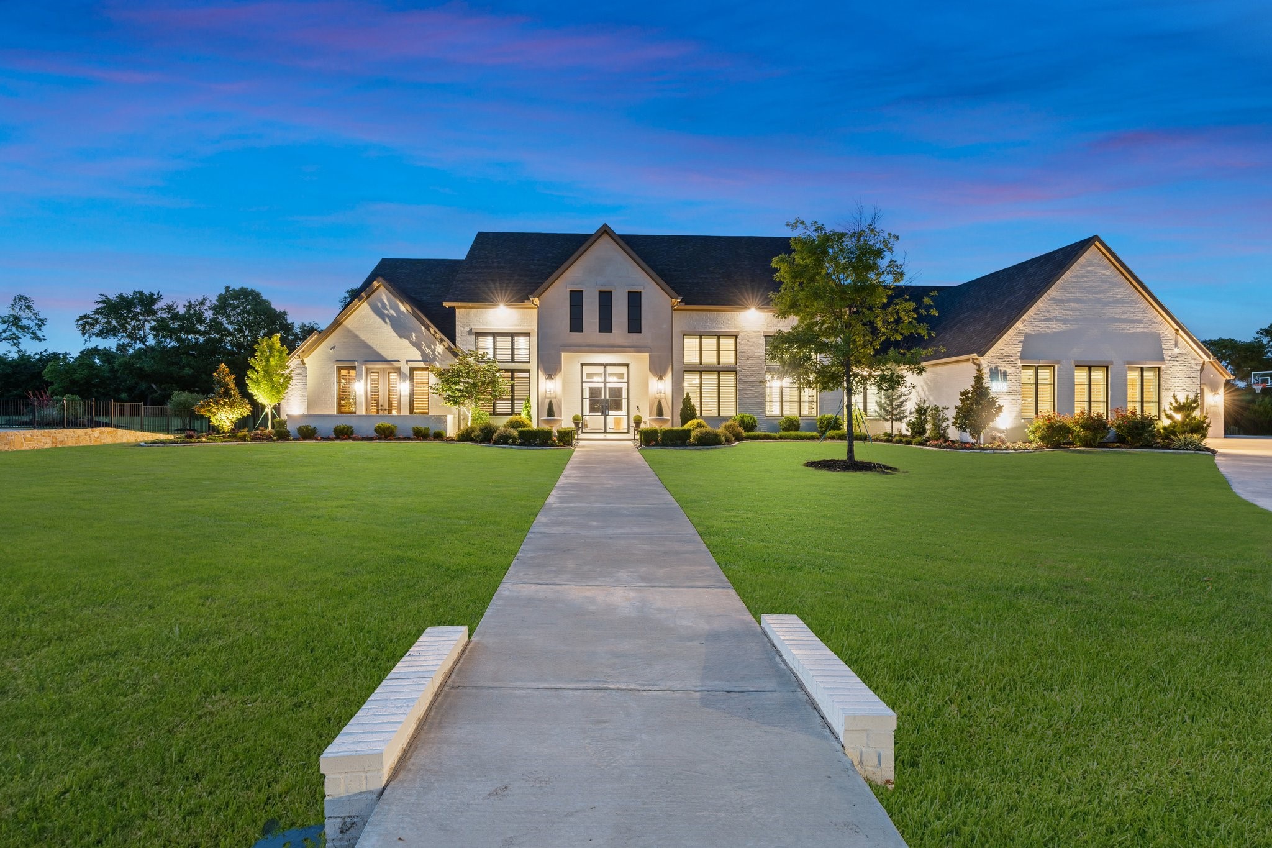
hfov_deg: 90.0
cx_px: 636
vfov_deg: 67.4
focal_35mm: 18
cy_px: 424
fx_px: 636
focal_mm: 18
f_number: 8
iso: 250
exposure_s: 30
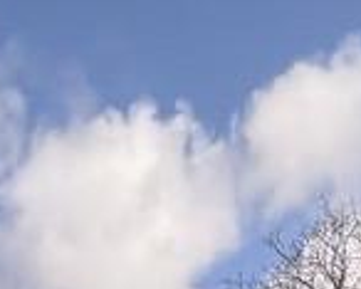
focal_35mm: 84
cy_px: 825
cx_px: 136
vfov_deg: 11.7
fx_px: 898
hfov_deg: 22.7
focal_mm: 2.22
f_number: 2.2
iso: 64
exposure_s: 1/287
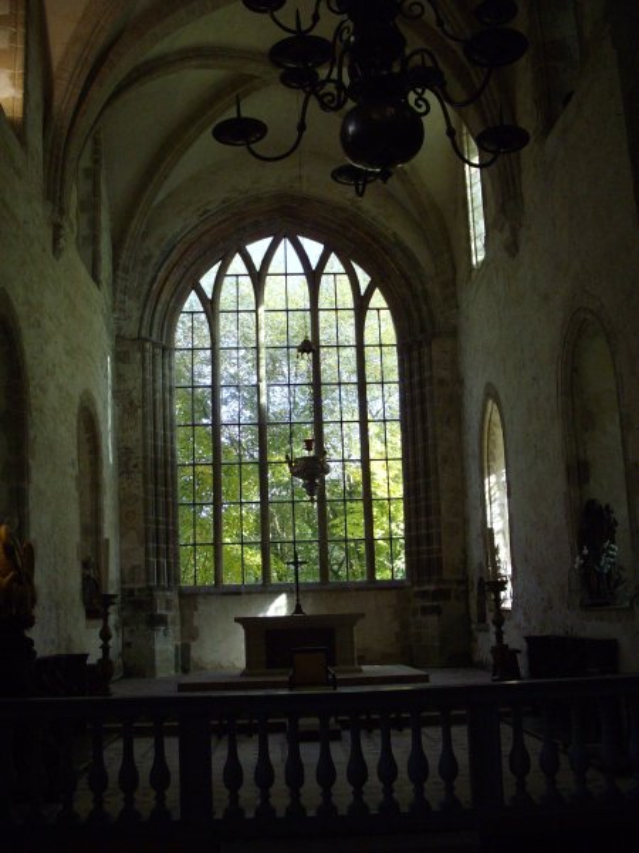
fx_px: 911
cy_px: 426
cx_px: 320
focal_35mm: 37
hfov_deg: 38.7
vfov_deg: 50.1
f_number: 2.8
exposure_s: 1/100
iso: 160
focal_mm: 6.2
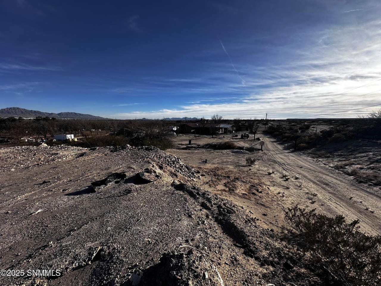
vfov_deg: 85.7
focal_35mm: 14
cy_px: 143
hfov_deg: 102.1
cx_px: 190
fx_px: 154
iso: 50
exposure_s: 1/2618
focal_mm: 2.22
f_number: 2.2
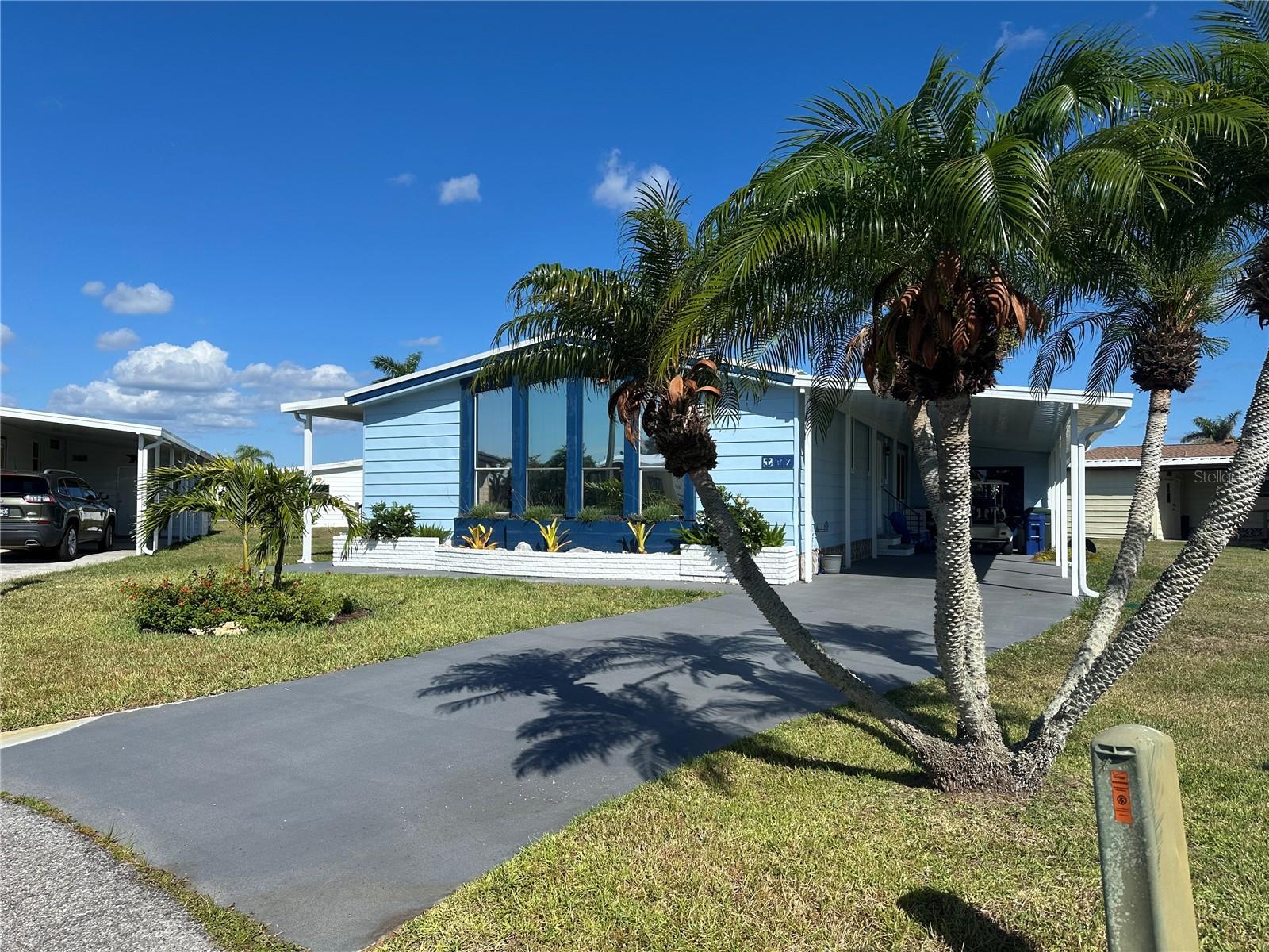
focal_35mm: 24
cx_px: 634
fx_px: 880
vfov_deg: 56.8
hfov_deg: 71.6
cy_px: 476
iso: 80
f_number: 1.78
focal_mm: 6.86
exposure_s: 1/5848
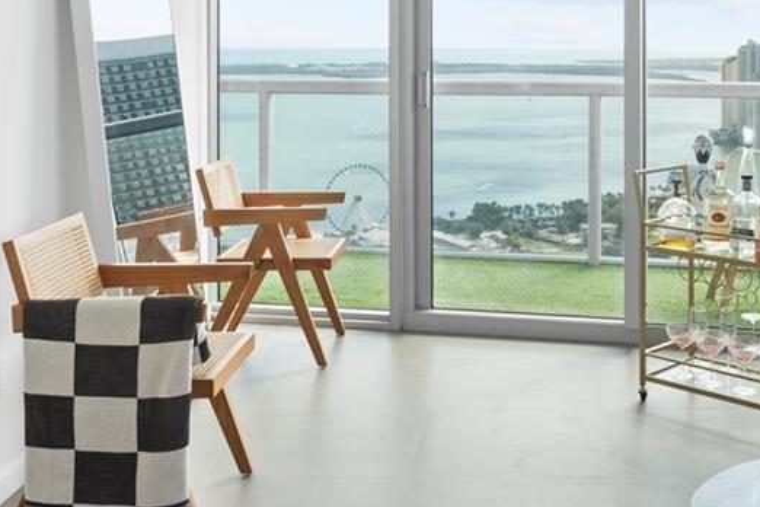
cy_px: 144
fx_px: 1034
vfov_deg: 27.2
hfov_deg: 39.7
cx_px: 531
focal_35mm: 49
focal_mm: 16
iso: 200
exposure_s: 1/20
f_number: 10
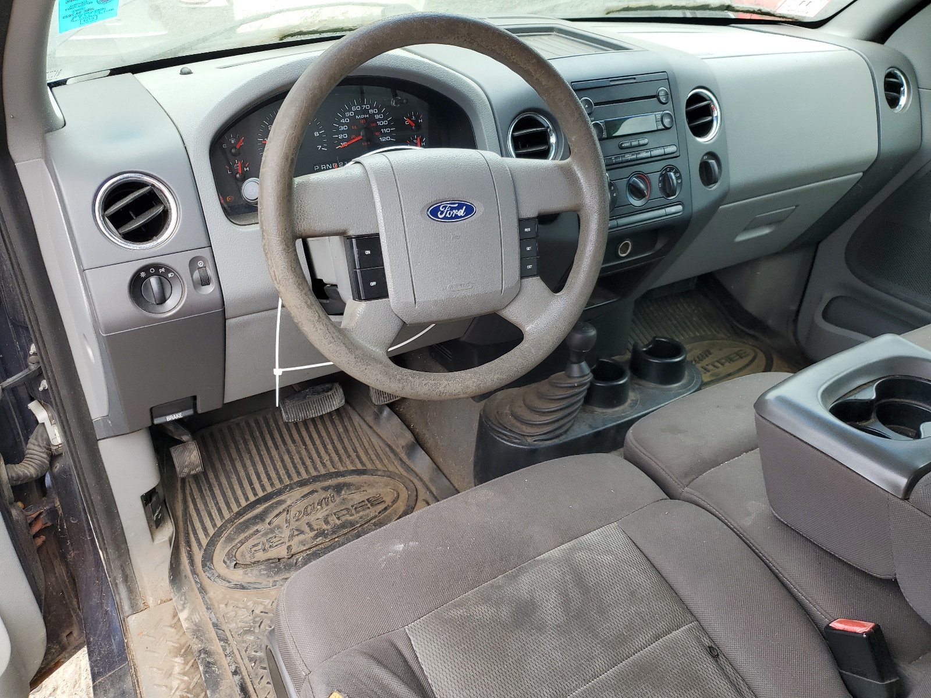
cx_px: 466
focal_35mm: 26
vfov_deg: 53.1
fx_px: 699
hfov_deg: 67.3
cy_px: 349
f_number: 1.5
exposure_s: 1/238
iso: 50
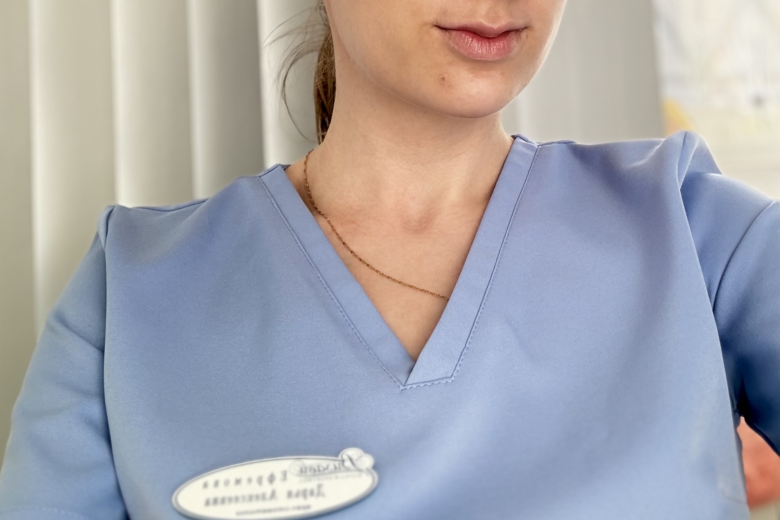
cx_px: 388
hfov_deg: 46.4
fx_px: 910
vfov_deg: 30.5
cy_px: 55
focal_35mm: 42
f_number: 1.9
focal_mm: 2.69
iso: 32
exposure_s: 1/121
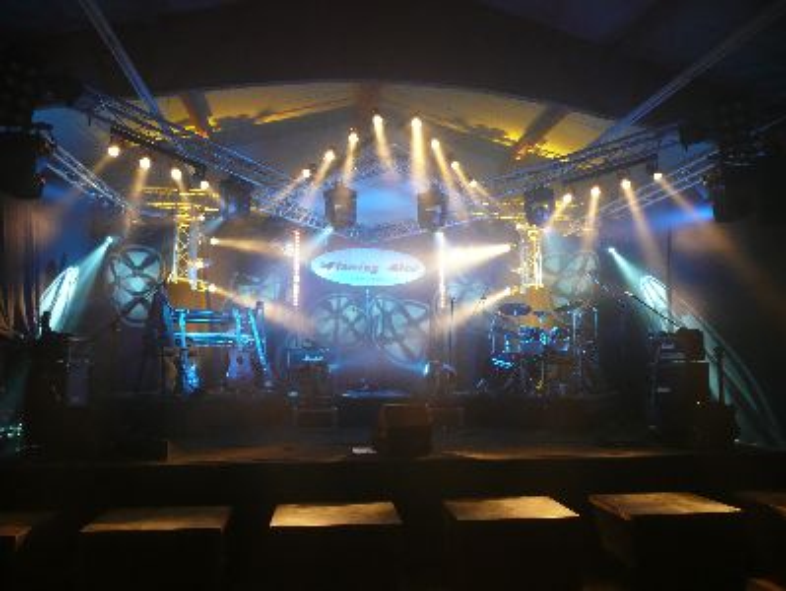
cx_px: 393
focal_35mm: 28
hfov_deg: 63.4
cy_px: 296
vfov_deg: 49.8
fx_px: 636
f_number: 3.3
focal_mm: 4.6
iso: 200
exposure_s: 1/8
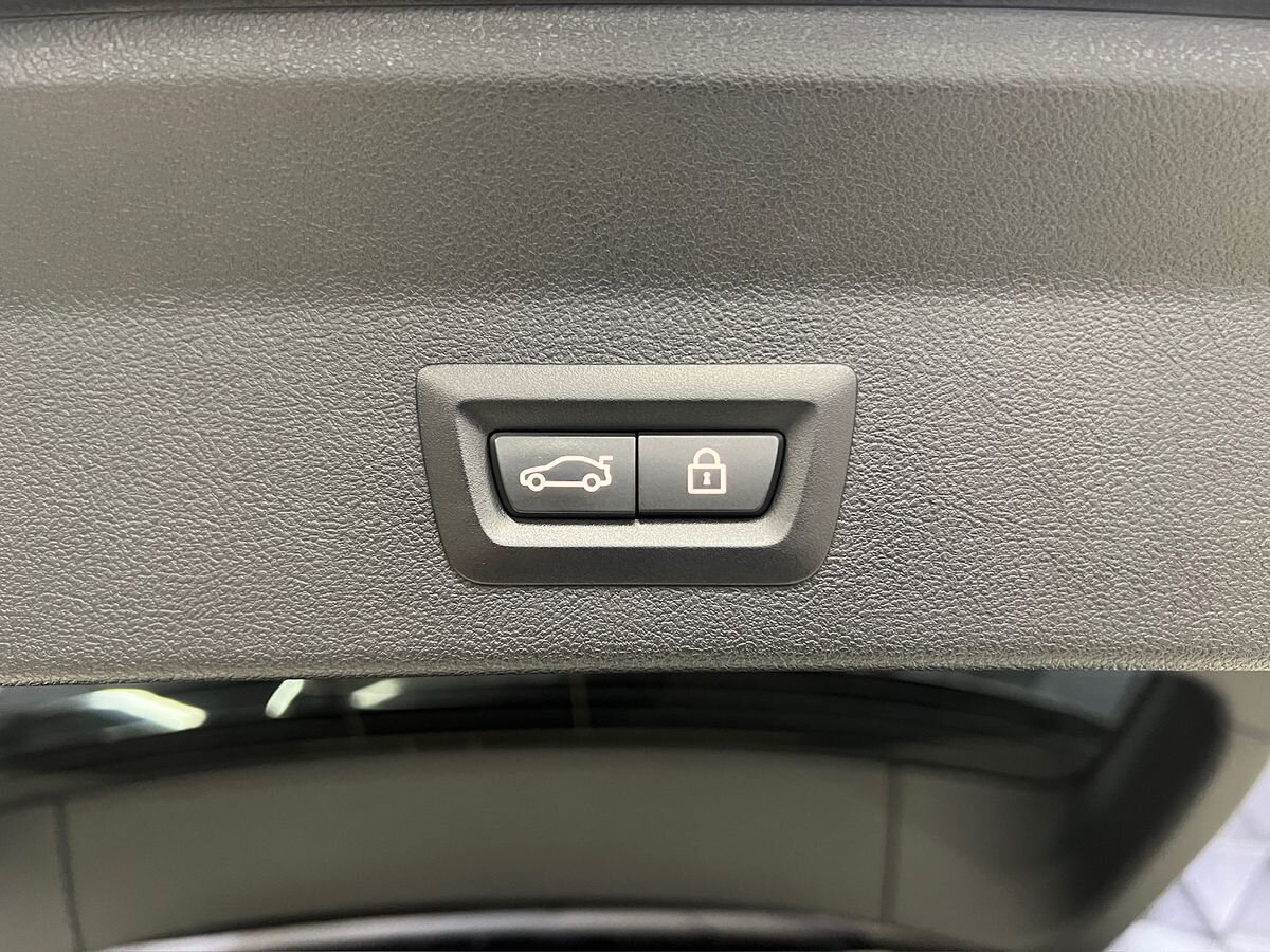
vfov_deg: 53.1
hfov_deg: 67.3
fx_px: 954
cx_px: 635
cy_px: 476
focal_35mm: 26
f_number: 1.5
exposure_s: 1/40
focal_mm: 5.7
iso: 500
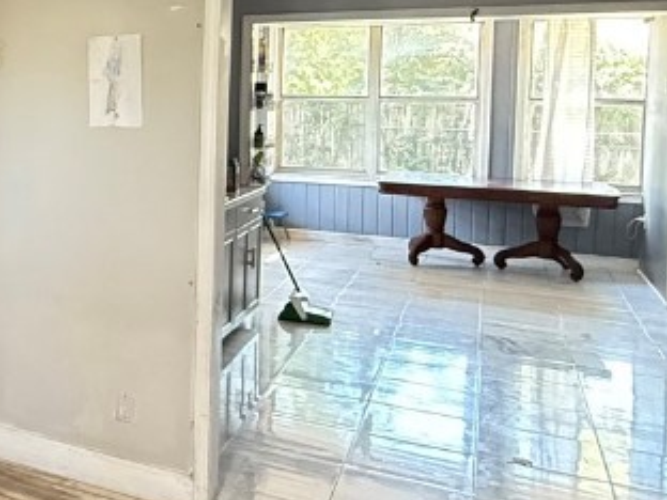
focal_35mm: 46
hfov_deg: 34.8
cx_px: -86
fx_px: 886
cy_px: 115
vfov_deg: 30.9
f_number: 2.2
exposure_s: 1/60
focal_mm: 2.22
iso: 800
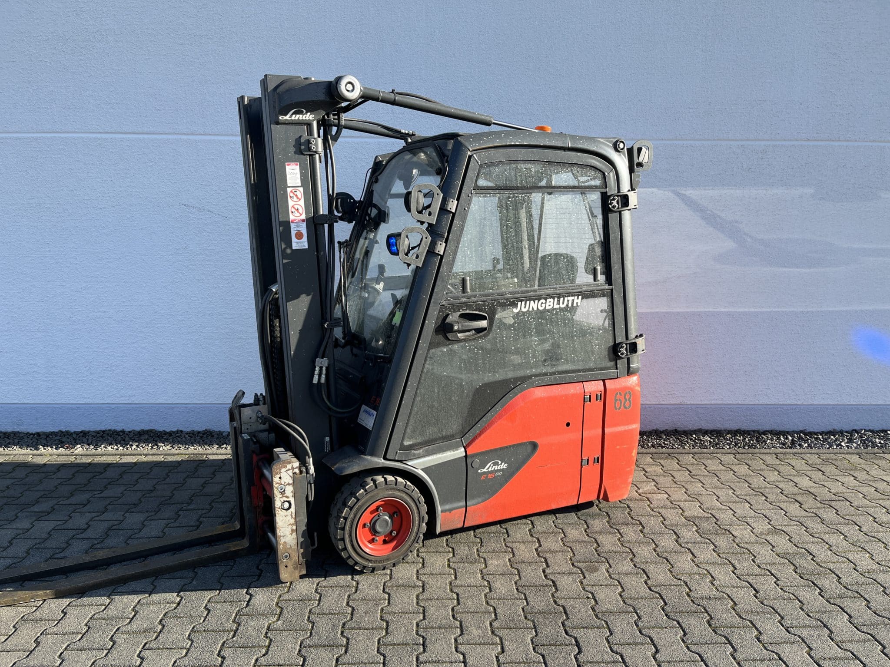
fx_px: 668
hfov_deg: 67.3
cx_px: 445
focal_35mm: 26
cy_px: 334
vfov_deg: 53.1
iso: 50
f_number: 1.6
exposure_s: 1/992
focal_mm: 5.1
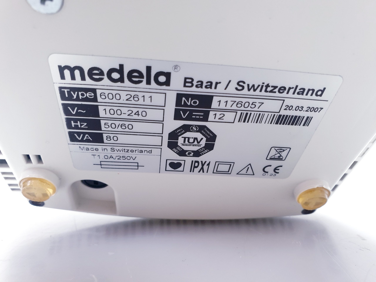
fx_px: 282
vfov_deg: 53.1
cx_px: 188
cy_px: 141
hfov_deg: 67.3
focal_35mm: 26
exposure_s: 1/50
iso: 320
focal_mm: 4.3
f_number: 2.4
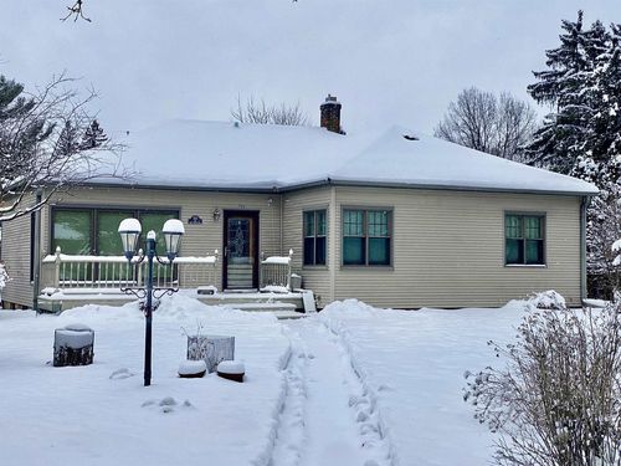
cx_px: 310
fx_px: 933
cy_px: 233
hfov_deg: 36.8
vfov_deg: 28.0
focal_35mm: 52
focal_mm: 6
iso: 20
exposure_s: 1/1332
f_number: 2
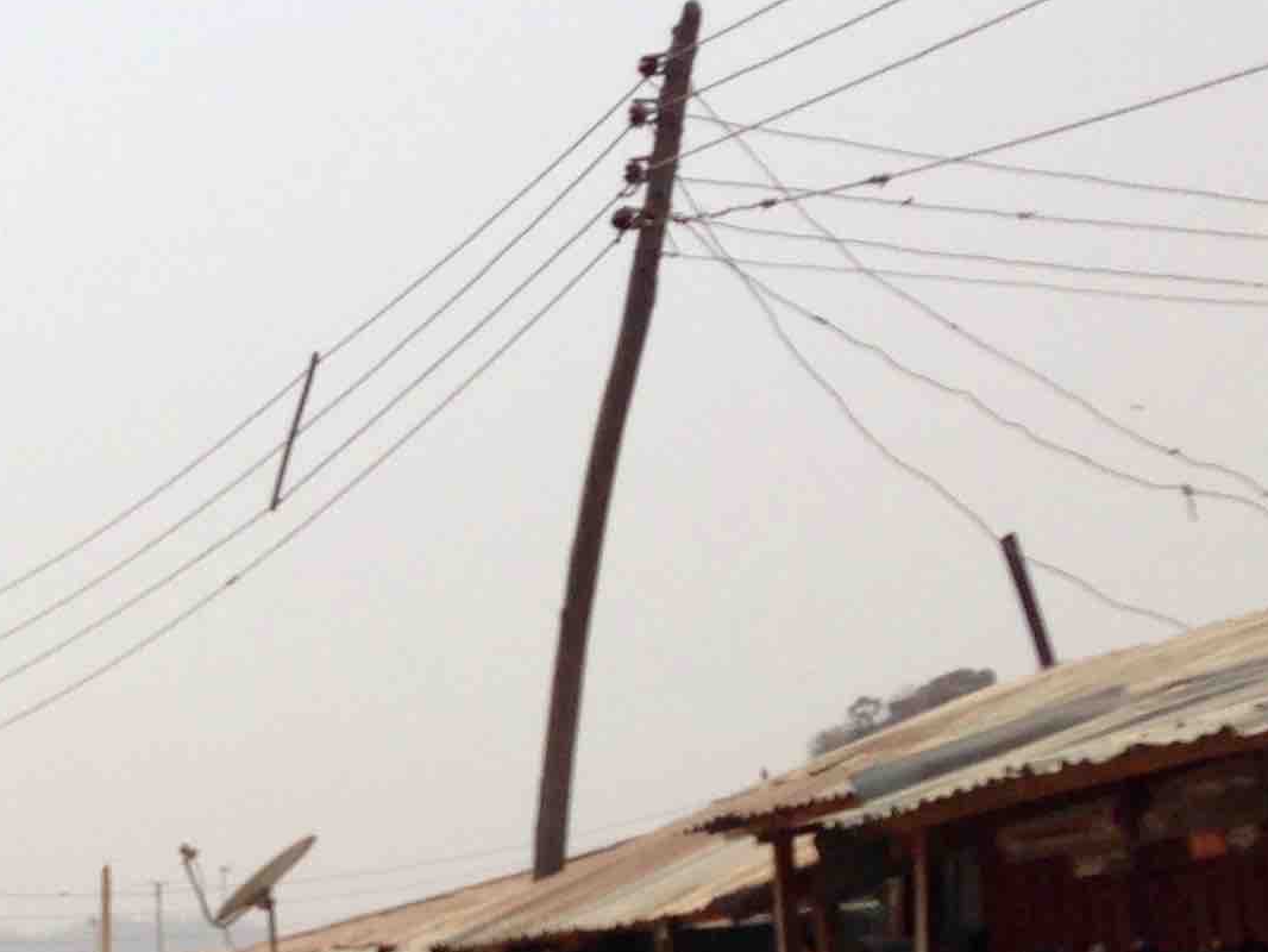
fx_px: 3701
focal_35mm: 101
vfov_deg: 13.9
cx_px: -278
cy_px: 1332
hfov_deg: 18.4
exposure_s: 1/2584
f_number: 2.4
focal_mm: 4.12
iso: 50
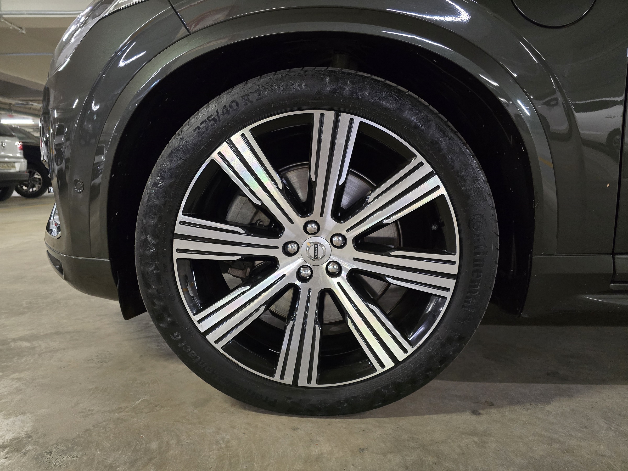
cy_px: 236
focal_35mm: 23
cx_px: 314
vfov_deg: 58.9
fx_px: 417
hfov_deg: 73.9
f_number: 1.7
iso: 1250
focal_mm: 6.3
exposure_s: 1/60
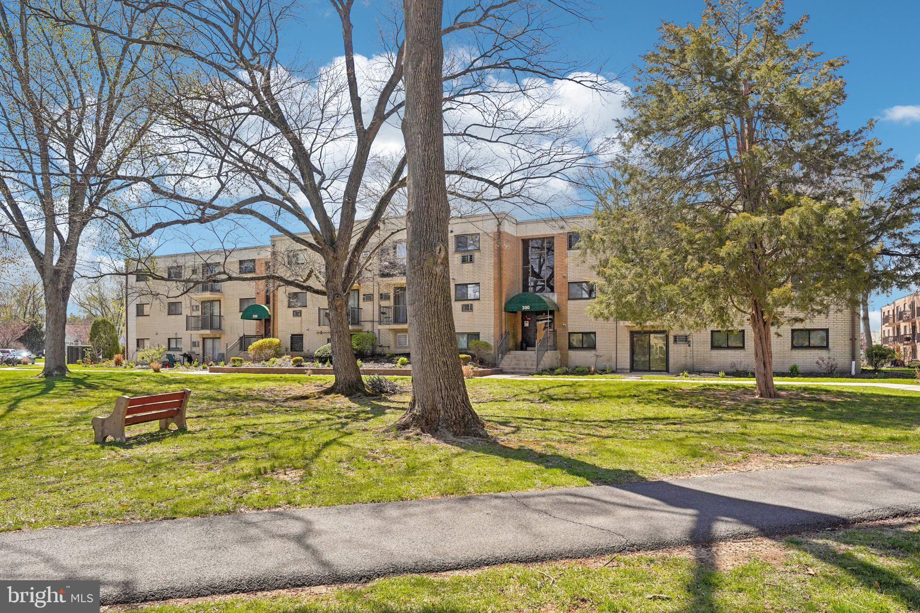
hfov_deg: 73.7
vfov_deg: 53.1
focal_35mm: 24
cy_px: 306
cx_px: 460
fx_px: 613
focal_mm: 24
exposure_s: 1/2000
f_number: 8
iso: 500
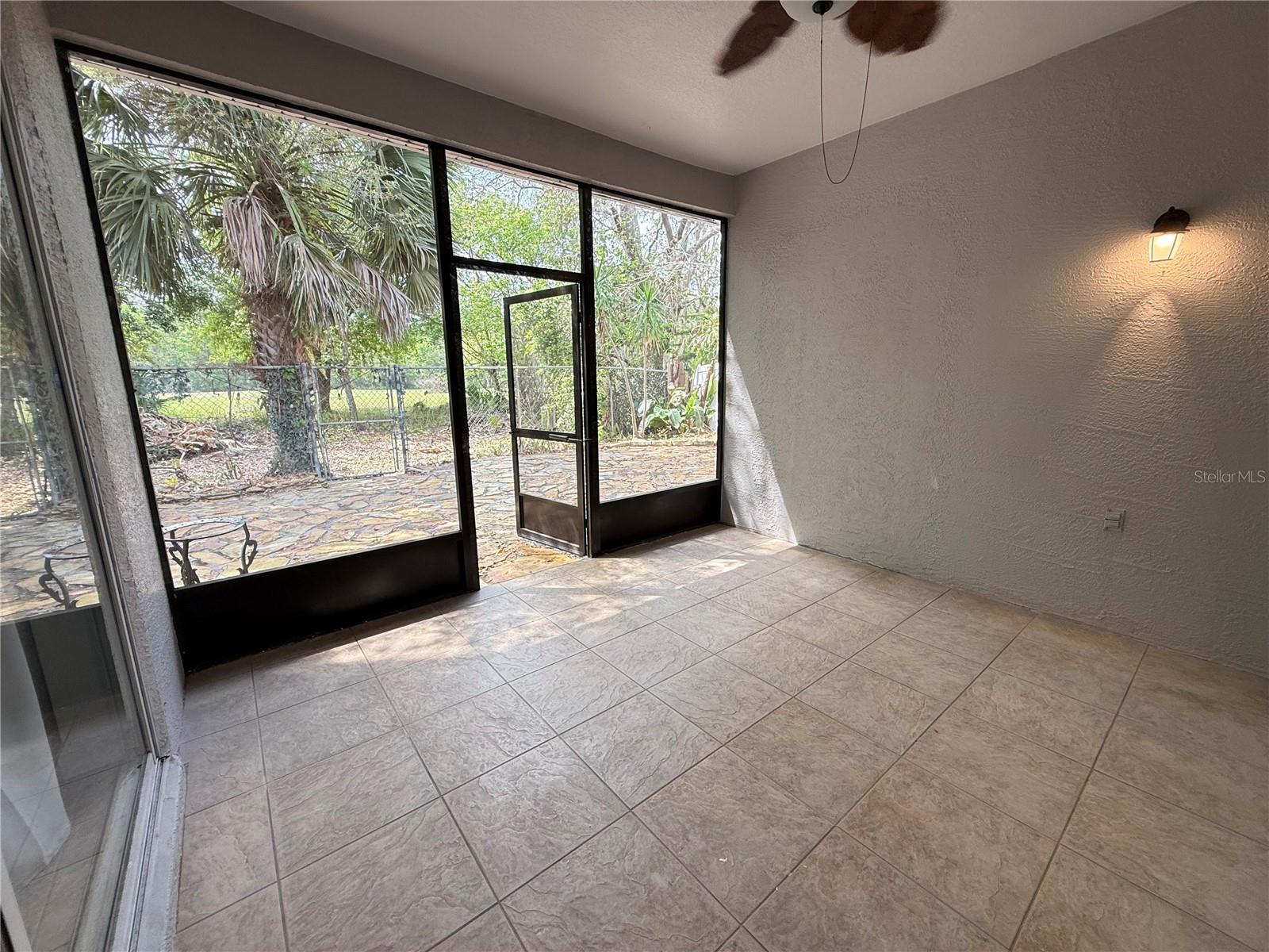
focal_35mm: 14
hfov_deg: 102.1
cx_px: 634
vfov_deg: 85.7
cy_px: 476
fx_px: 513
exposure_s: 1/99
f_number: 2.2
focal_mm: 2.22
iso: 80
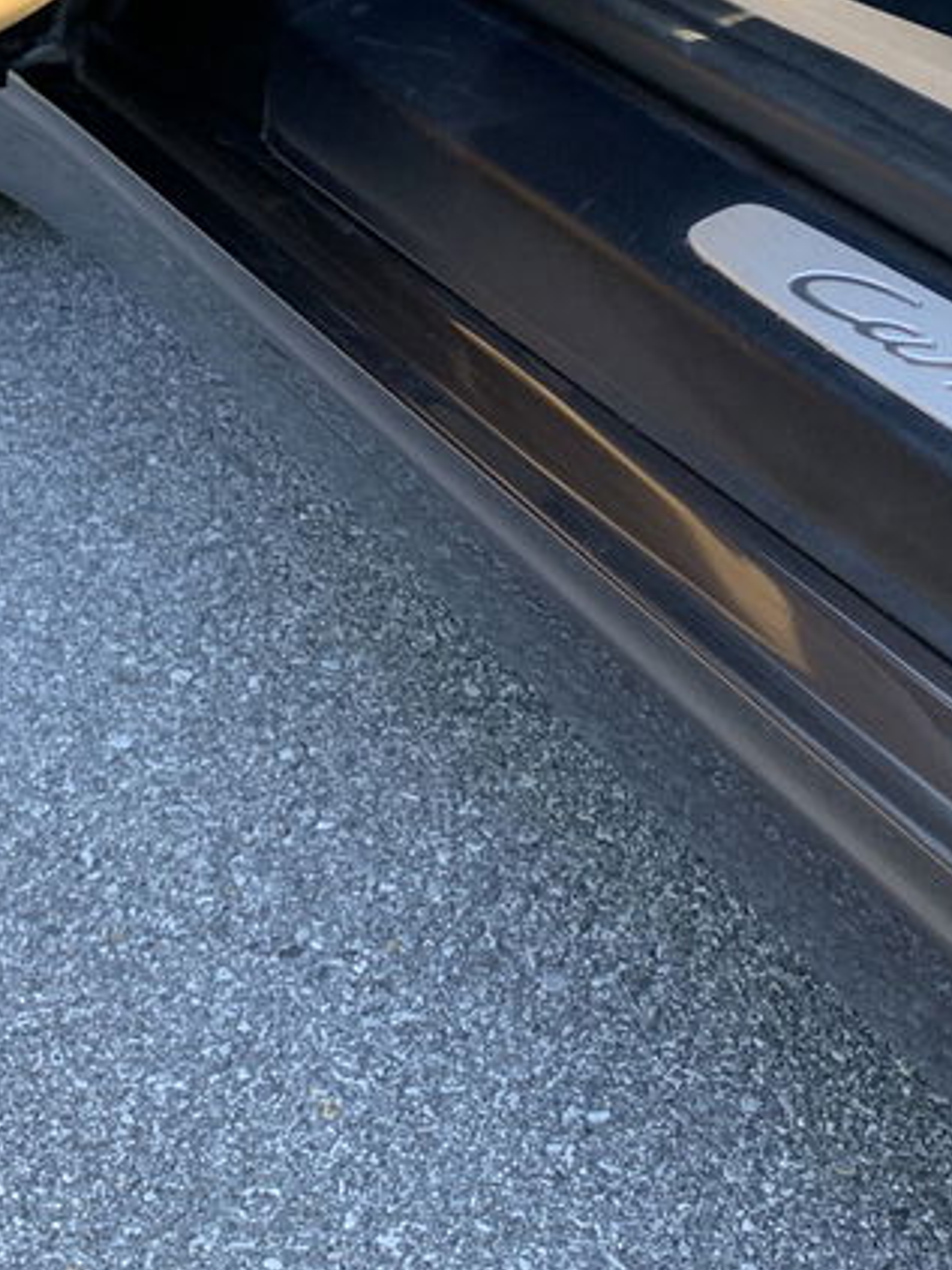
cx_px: 595
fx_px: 2311
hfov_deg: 23.2
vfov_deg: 29.8
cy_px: 213
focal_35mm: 63
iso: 80
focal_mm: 4.25
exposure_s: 1/121
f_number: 1.8
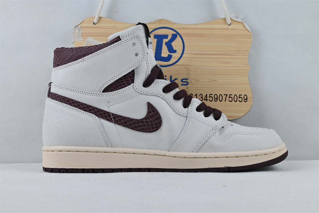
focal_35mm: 44
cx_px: 160
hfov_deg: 45.0
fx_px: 385
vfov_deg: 30.8
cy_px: 106
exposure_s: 1/200
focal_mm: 29
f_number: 10
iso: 1000
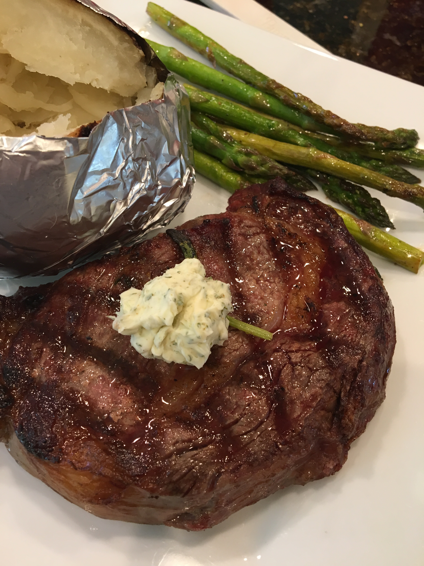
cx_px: 212
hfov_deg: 48.2
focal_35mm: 29
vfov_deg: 61.7
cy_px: 283
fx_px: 474
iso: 80
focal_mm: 4.15
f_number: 2.2
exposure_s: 1/30
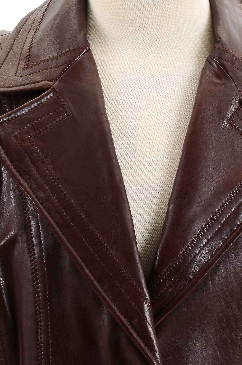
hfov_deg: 4.6
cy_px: 241
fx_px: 3018
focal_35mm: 298
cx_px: 141
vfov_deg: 6.9
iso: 160
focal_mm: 105
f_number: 8
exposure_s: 1/80
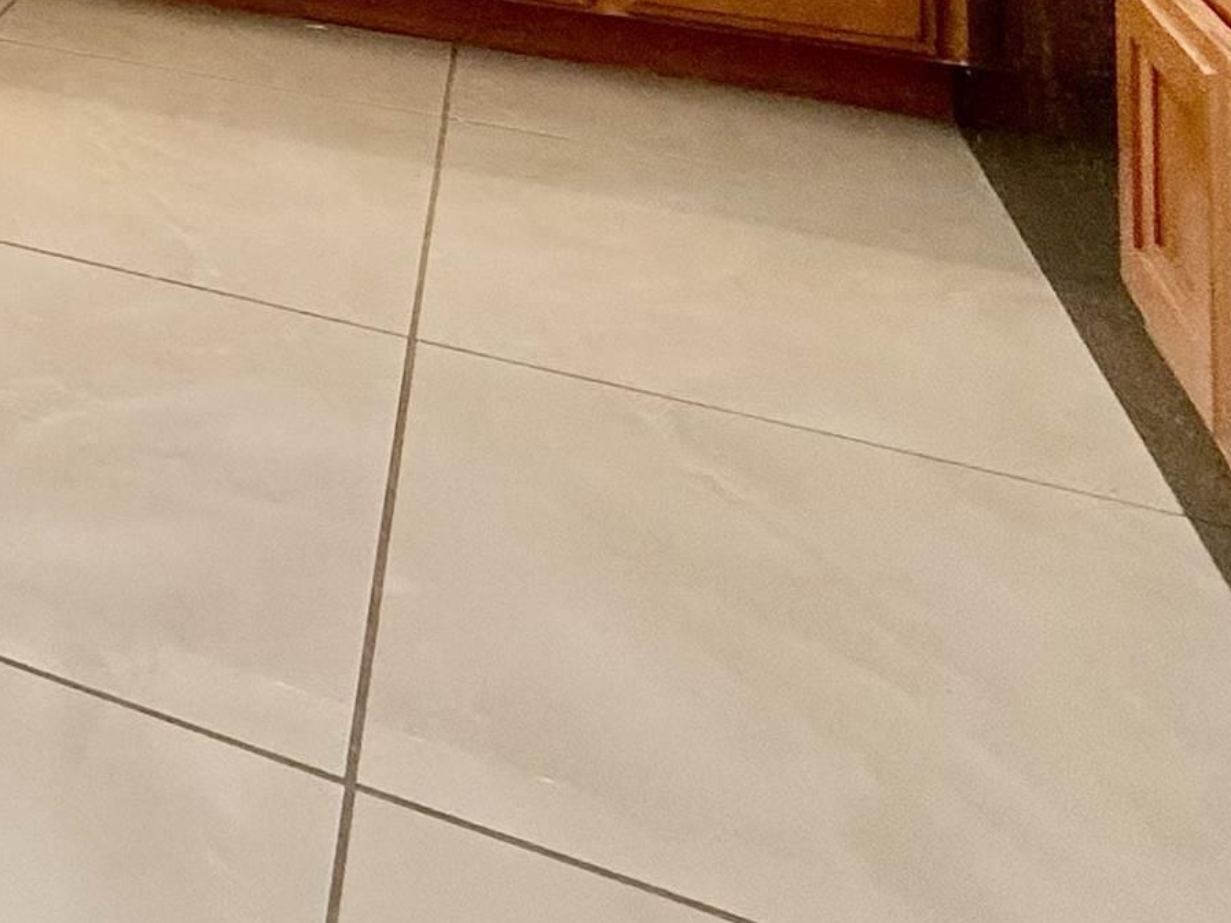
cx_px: -397
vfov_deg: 22.5
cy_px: -588
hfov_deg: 30.6
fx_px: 1707
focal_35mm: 48
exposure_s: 1/120
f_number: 2.2
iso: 160
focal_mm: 2.22
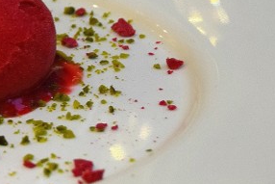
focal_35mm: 279
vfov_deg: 4.9
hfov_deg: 7.3
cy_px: -23
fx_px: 2132
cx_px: -43
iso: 1250
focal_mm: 52
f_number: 5.6
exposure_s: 1/60
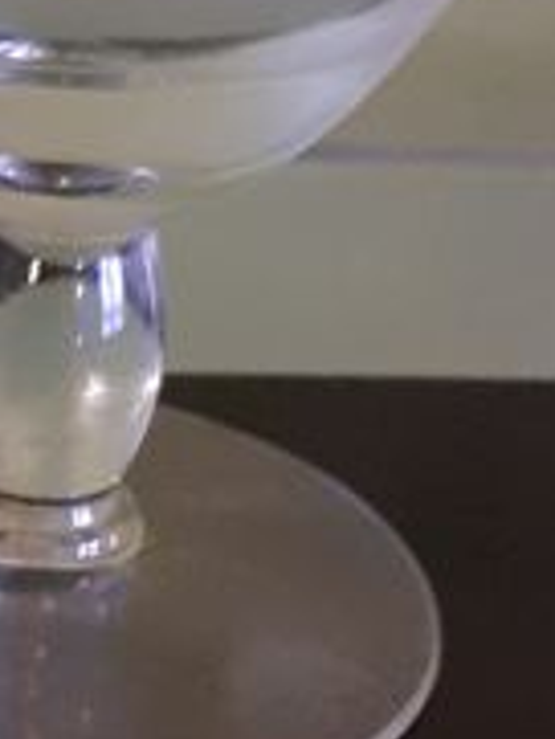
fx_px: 3181
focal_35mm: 149
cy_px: -45
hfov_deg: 9.6
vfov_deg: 13.0
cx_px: -367
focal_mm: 3.6
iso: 250
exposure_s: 1/25
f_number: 1.9
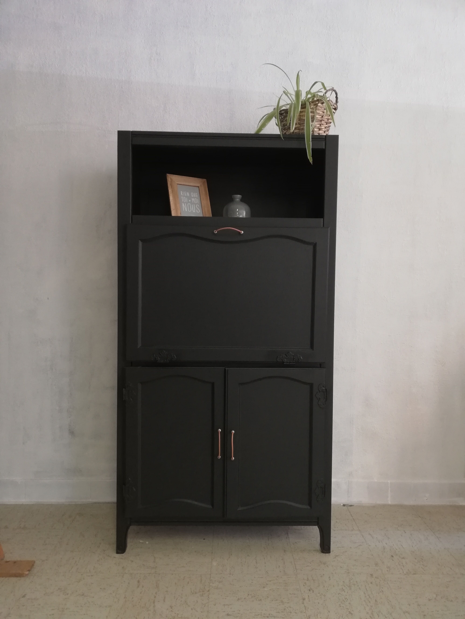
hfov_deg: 53.1
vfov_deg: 67.3
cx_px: 232
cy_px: 310
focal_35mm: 26
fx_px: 466
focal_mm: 3.81
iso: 400
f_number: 2.2
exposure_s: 1/33.3
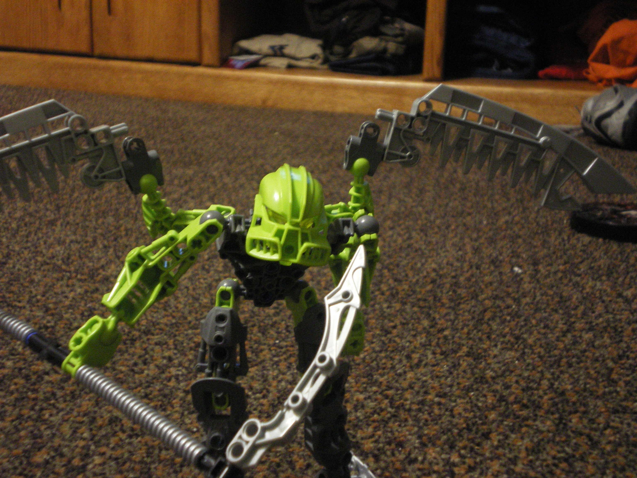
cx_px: 318
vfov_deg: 23.7
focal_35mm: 62
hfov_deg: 31.2
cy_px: 239
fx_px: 1141
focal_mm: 10.3
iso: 400
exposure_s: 1/4
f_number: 4.2
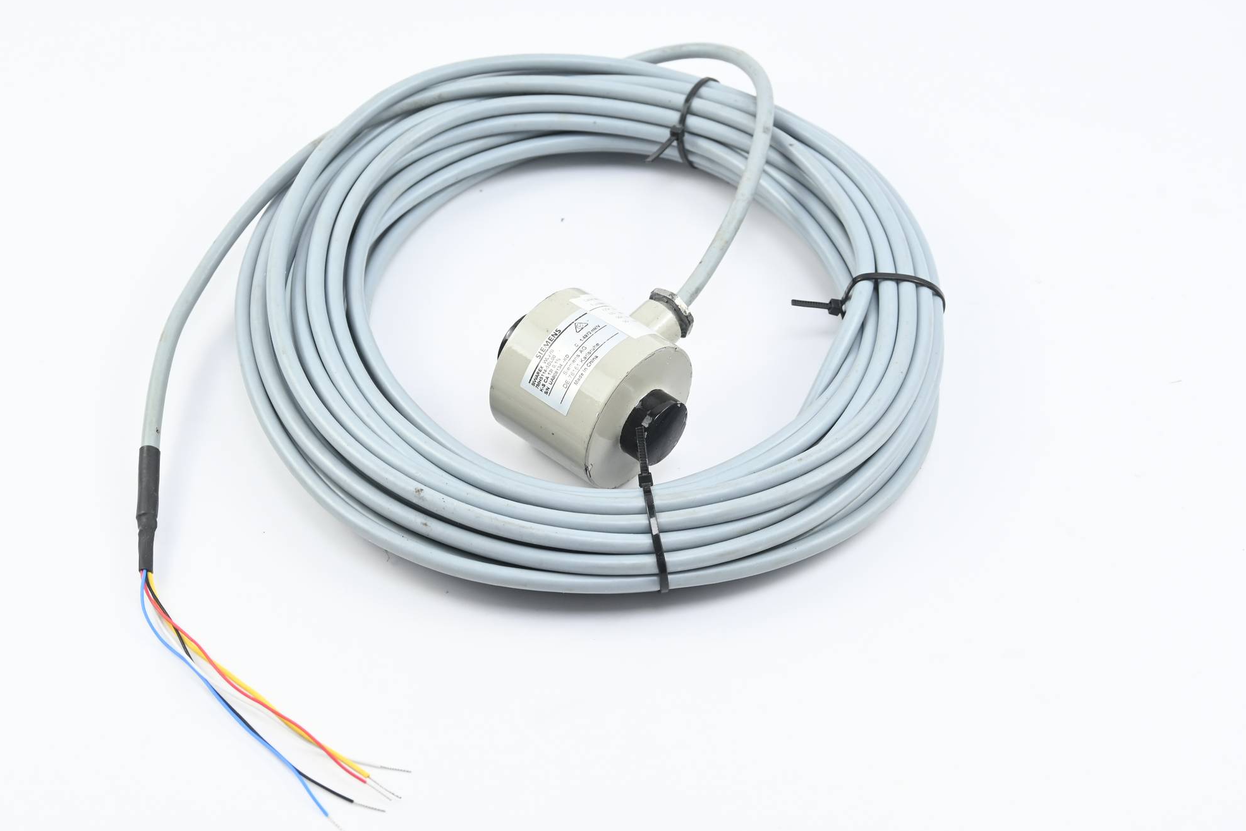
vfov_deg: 19.7
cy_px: 416
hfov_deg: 29.2
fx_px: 2388
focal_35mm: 69
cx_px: 570
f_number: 5.6
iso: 280
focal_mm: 42
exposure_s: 1/60
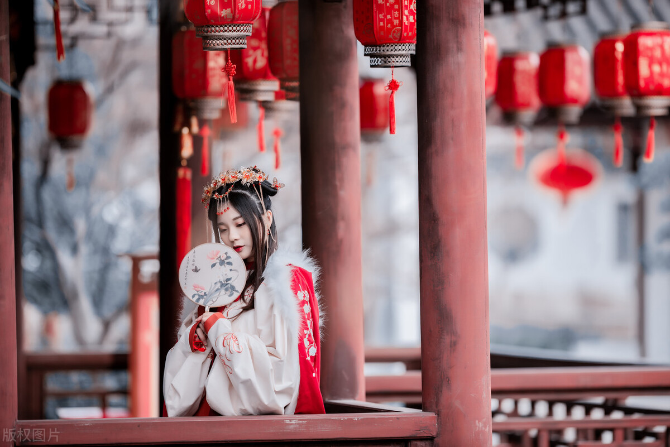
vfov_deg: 6.9
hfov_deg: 10.3
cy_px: 224
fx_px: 3723
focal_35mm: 200
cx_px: 335
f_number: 2.2
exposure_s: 1/320
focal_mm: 200
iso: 125
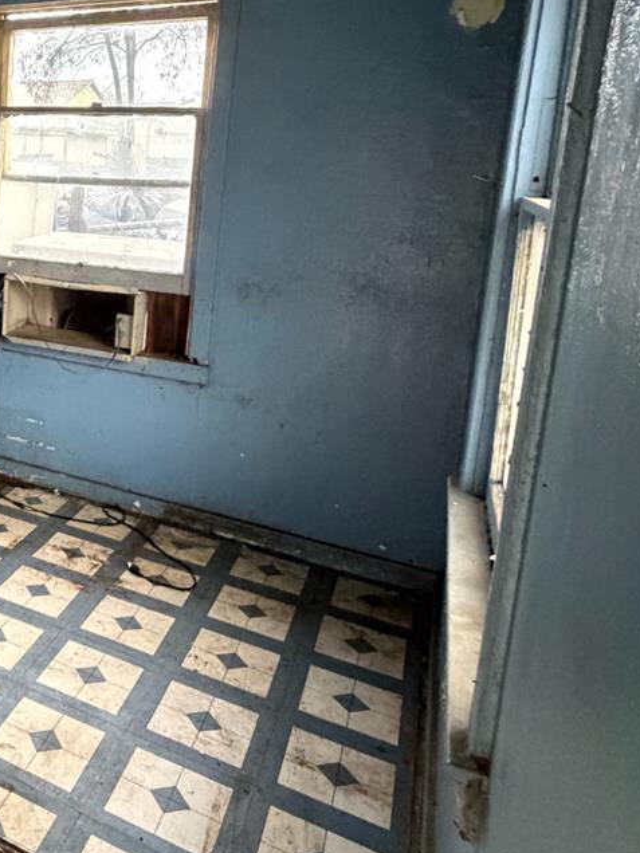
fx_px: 813
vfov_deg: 54.1
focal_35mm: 33
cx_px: -78
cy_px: 276
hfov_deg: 35.9
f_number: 2.2
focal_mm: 2.22
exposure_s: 1/60
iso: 1000
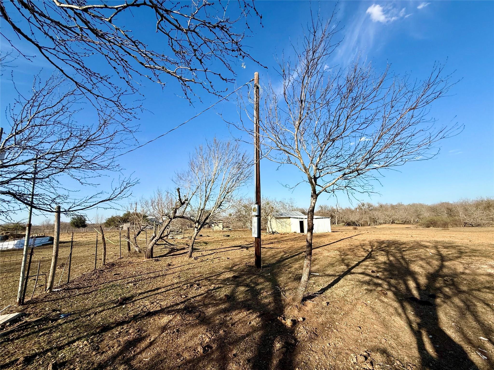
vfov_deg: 85.7
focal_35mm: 14
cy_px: 185
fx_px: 200
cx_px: 247
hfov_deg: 102.1
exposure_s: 1/2237
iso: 50
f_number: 2.2
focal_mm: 2.22
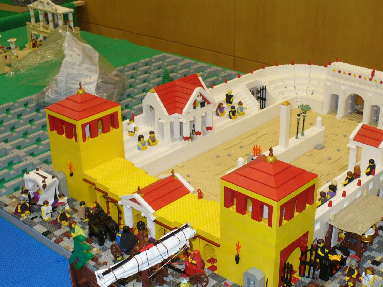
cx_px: 220
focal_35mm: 53
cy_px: 179
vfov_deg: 27.4
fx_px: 586
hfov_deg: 36.1
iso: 100
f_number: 2.8
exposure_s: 1/30
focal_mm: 6.1
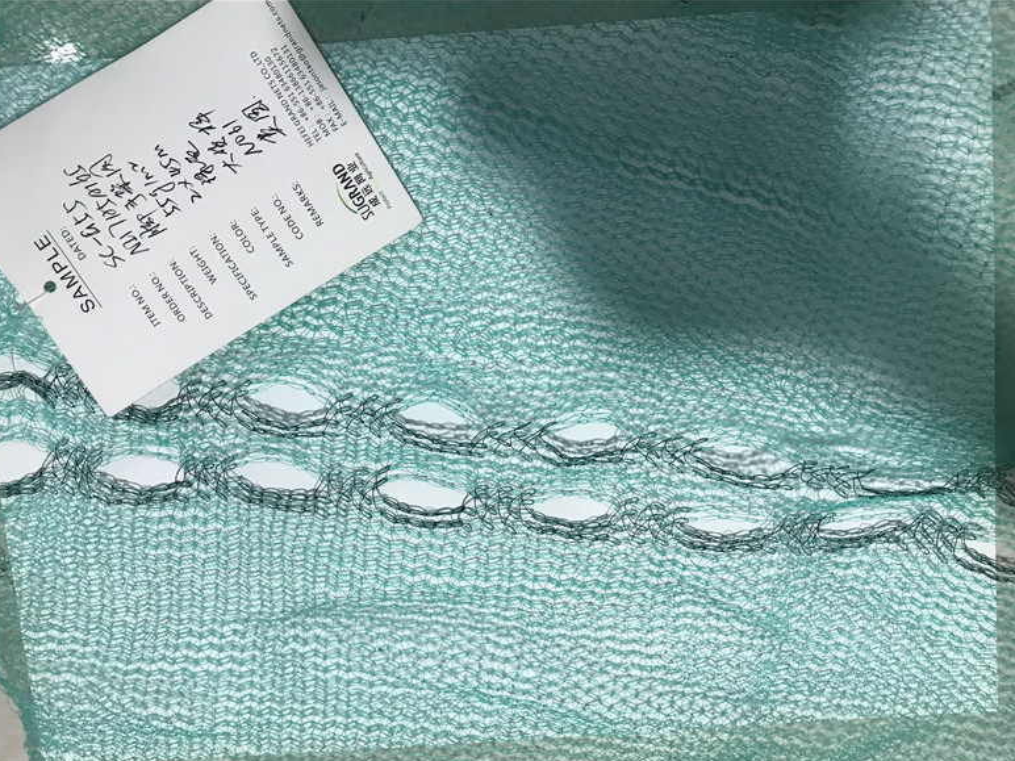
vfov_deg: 48.2
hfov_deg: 61.7
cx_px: 513
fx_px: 850
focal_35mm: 29
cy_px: 393
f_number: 1.8
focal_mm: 3.99
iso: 40
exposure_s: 1/20
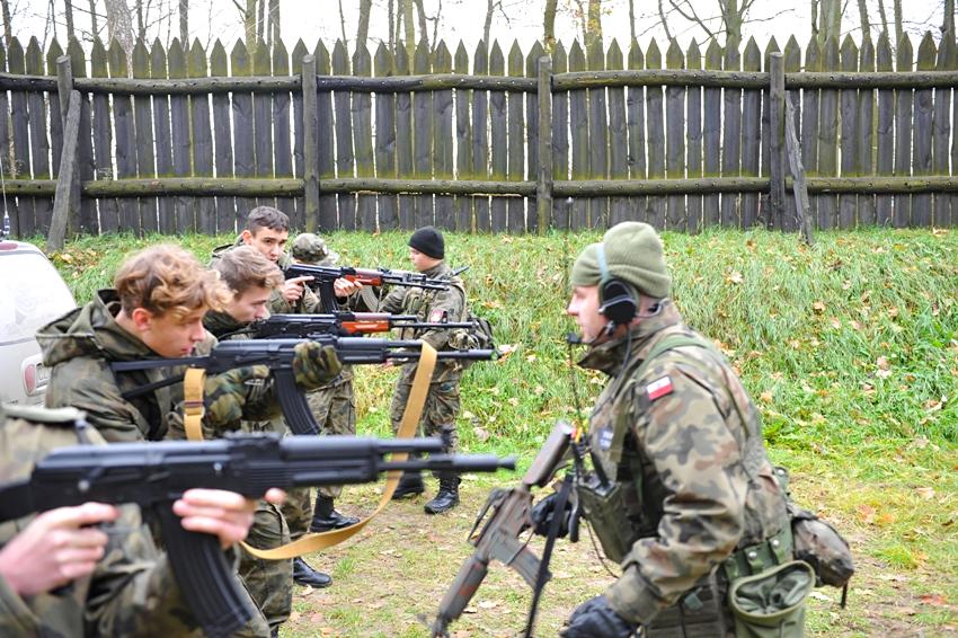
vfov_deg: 35.0
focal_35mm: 38
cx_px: 479
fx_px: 1011
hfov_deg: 50.7
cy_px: 319
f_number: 4
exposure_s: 1/60
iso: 640
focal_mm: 38
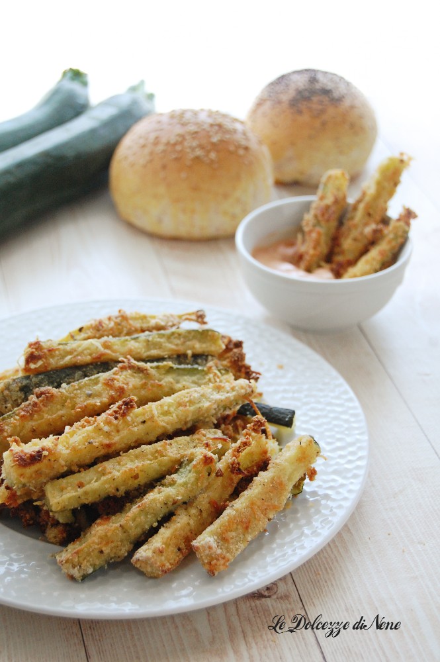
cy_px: 331
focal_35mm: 72
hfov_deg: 18.9
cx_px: 220
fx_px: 1322
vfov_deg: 28.1
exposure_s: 1/50
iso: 800
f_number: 5.6
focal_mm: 48
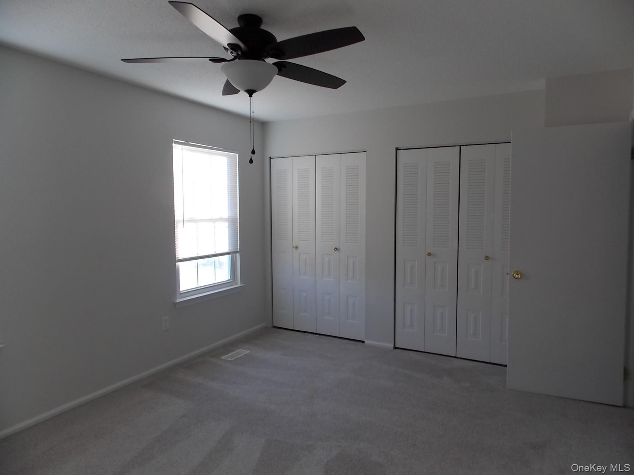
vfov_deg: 58.9
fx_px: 421
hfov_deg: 73.9
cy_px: 238
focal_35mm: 23
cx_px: 317
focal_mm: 4
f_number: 3.1
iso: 80
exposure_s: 1/30
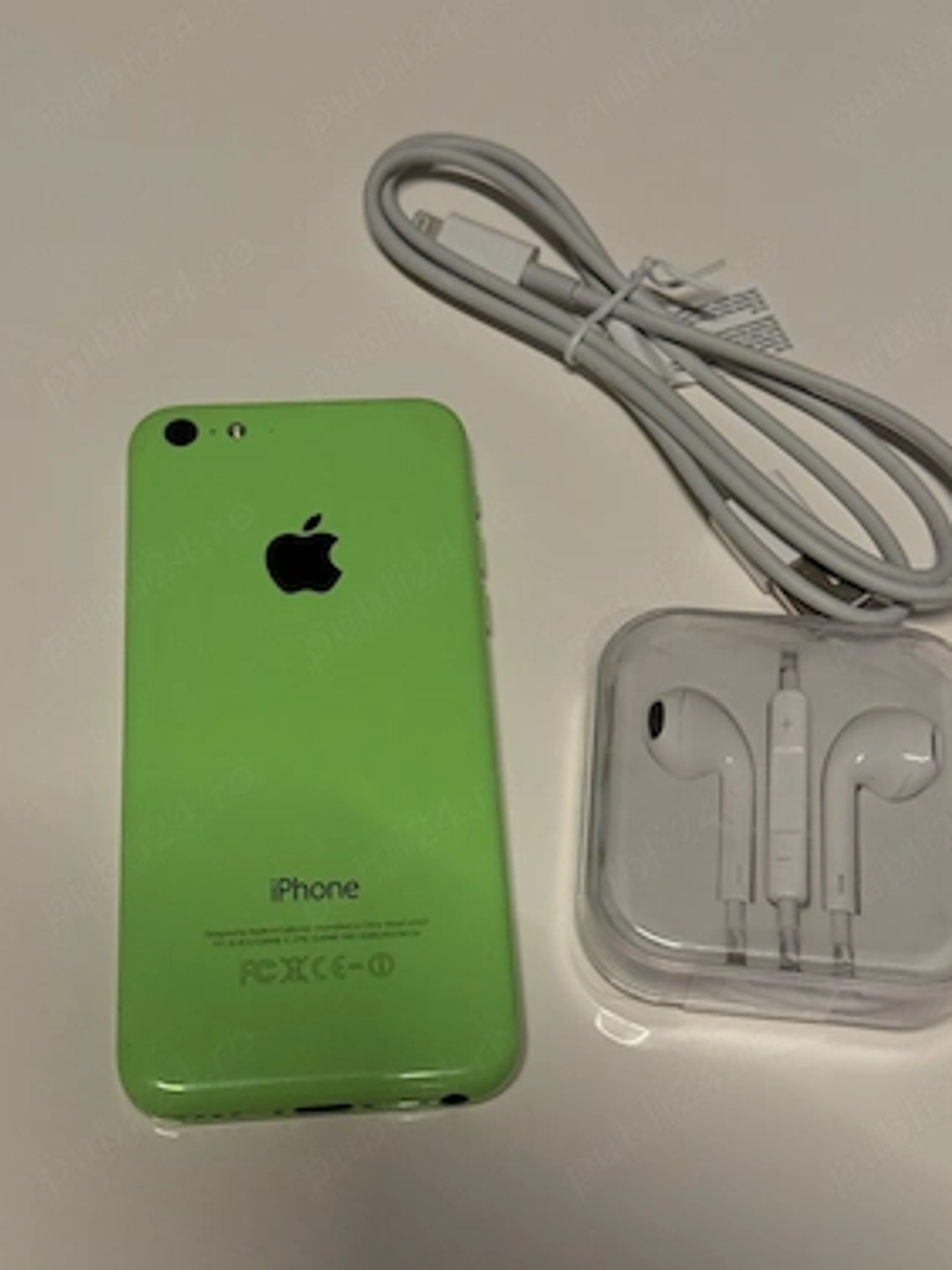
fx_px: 1870
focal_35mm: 51
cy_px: 621
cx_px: 476
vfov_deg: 37.5
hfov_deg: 28.6
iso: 200
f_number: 1.78
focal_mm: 6.76
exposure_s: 1/100
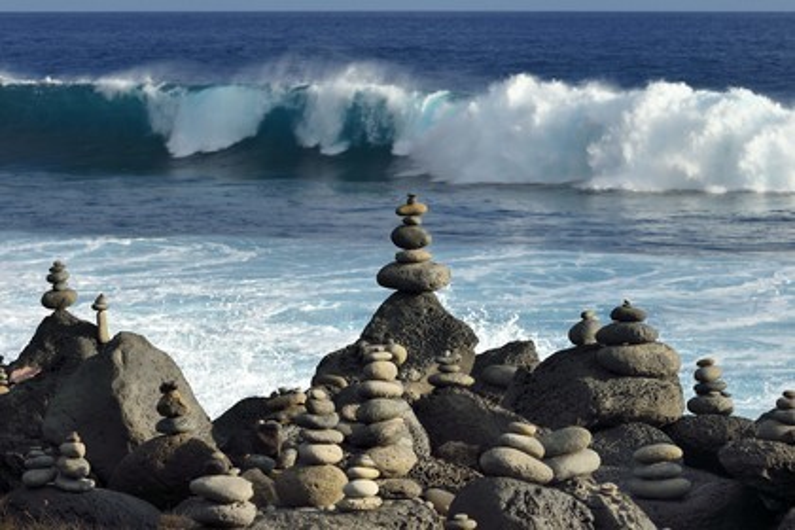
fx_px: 2871
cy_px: 265
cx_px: 398
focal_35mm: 130
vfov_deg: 10.5
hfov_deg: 15.8
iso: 200
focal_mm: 130
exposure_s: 1/250
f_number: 13
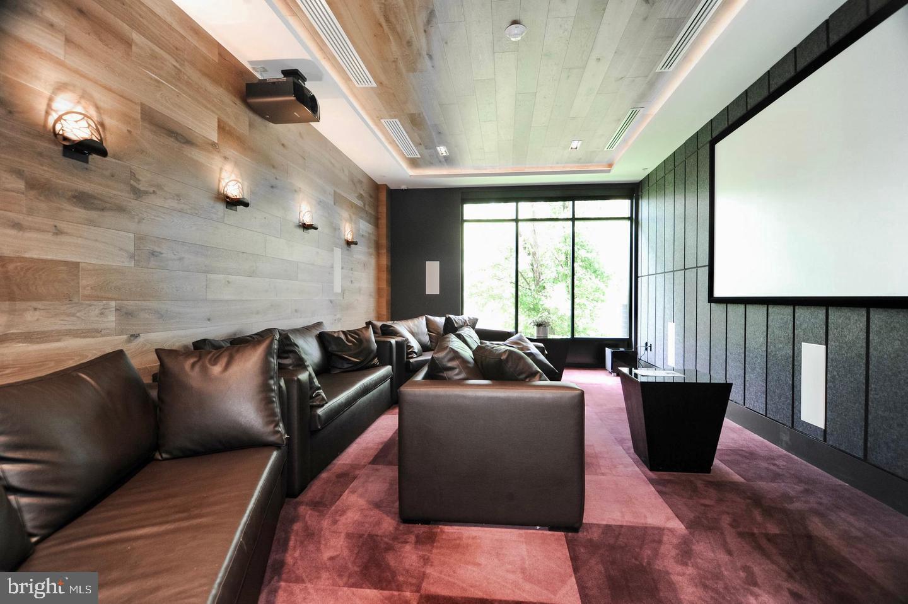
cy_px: 302
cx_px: 454
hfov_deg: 93.3
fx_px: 428
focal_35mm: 17
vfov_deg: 70.4
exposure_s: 1/25
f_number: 8
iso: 1000
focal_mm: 17
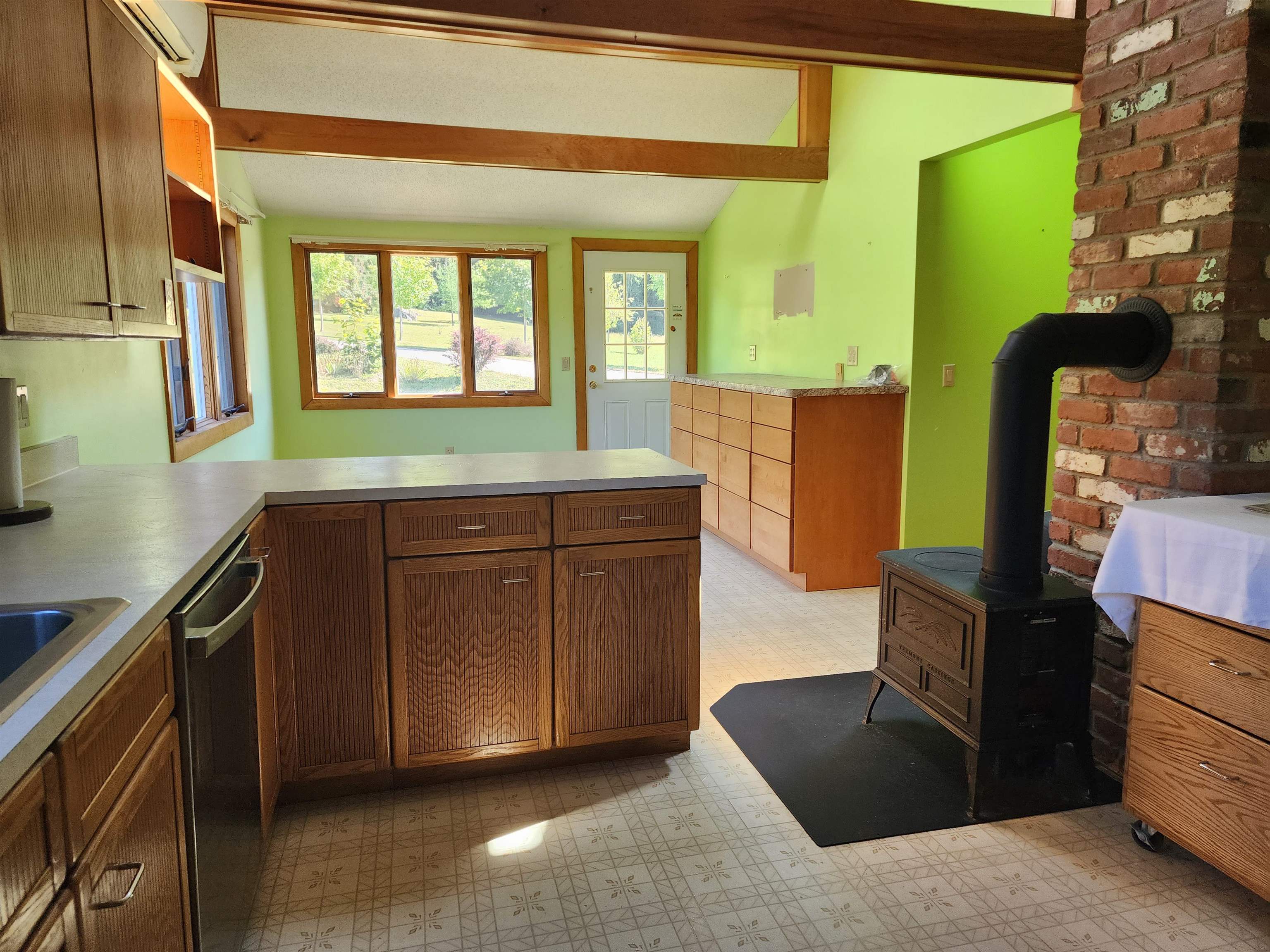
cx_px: 635
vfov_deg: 58.9
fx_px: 844
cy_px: 476
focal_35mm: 23
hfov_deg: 73.9
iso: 160
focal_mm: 6.4
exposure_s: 1/180
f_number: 1.8
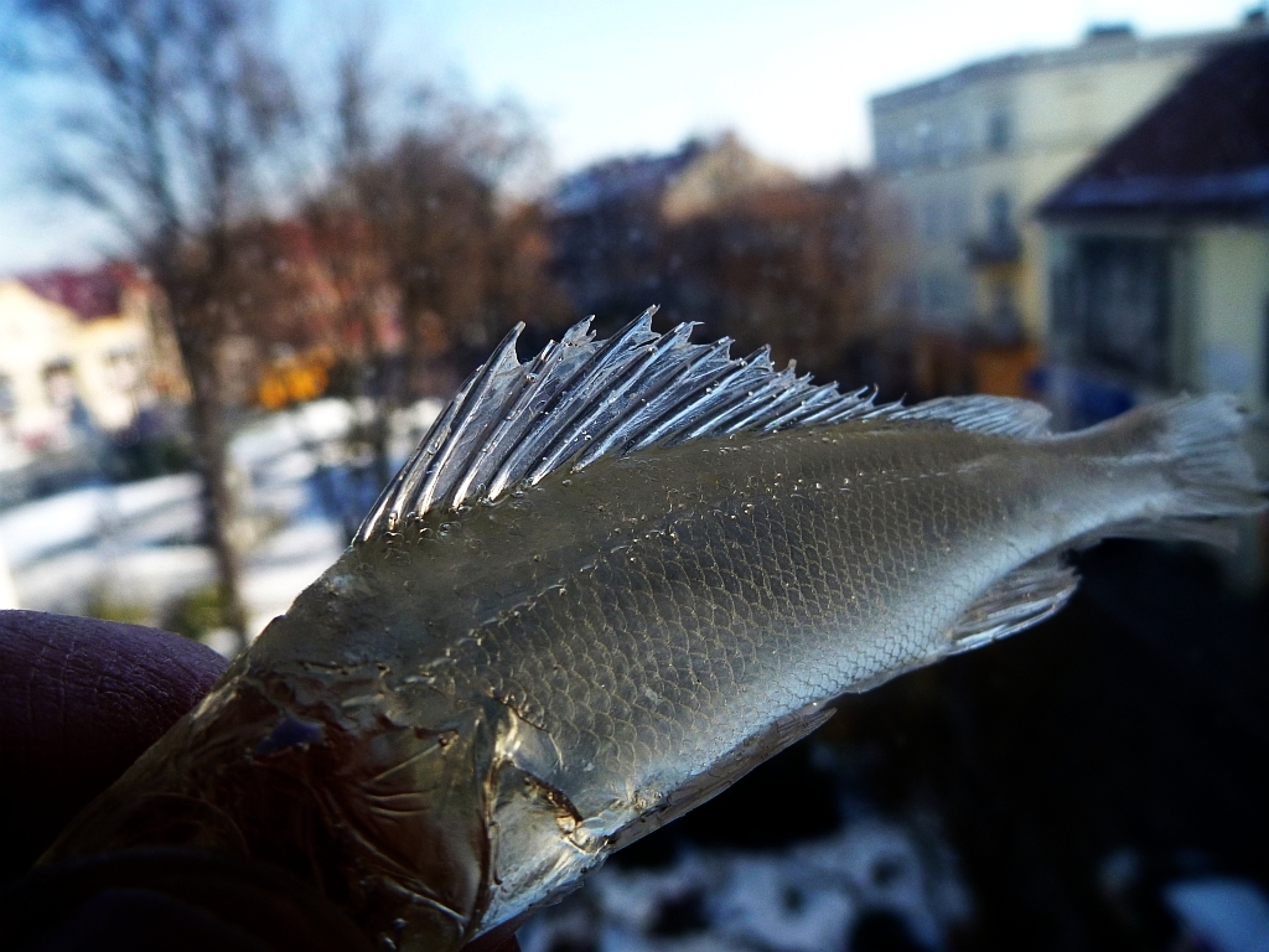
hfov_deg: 63.4
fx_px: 1026
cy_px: 476
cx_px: 634
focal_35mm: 28
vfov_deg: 49.7
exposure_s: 1/200
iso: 80
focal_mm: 4.9
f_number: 3.3
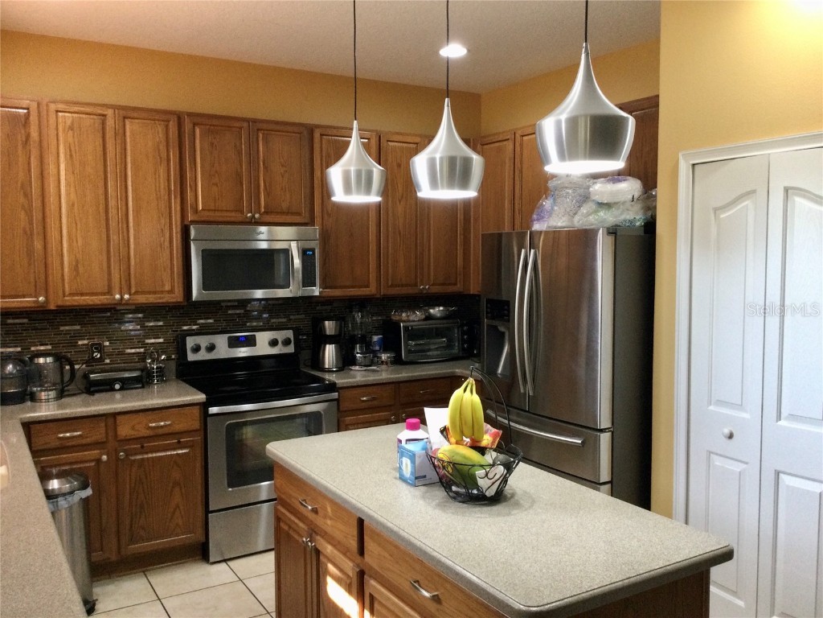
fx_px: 737
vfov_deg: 45.4
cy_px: 309
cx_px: 412
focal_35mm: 31
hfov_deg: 58.4
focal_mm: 3.3
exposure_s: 1/30
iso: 100
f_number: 2.4
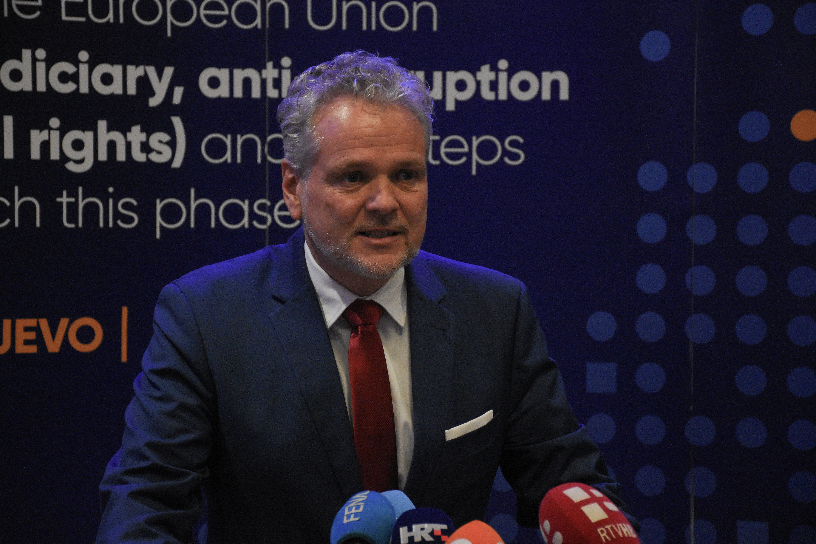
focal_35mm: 112
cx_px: 408
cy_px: 272
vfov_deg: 12.2
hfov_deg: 18.2
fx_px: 2550
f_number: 5
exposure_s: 1/200
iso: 3200
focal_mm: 75
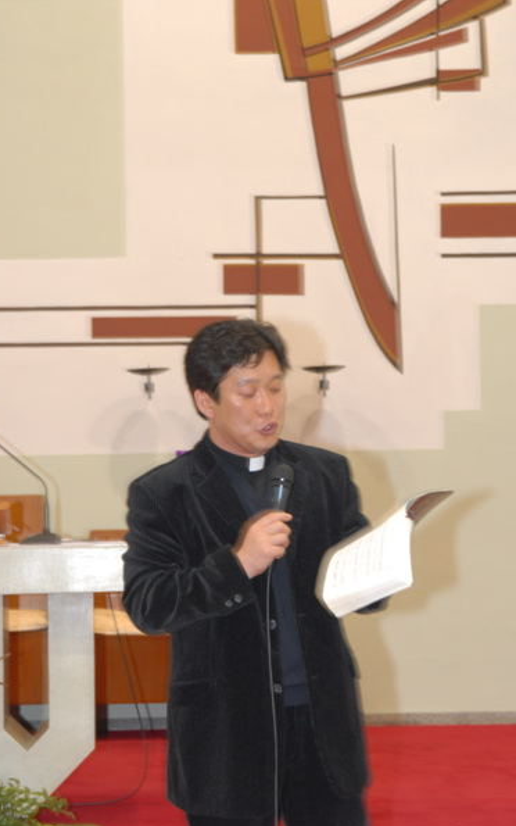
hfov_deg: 12.1
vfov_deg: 19.3
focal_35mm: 108
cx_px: 262
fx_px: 2429
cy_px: 415
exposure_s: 1/10
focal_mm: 70
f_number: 5.6
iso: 400
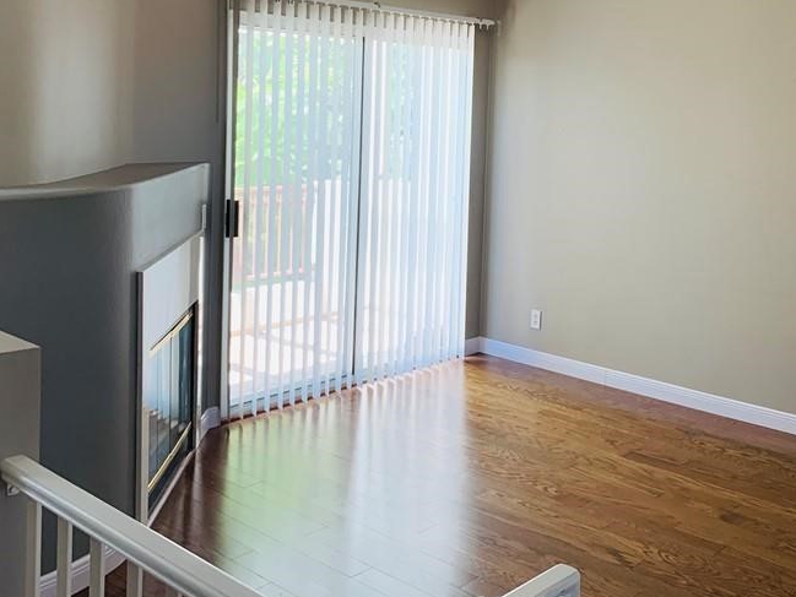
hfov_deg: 45.3
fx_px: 943
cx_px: 508
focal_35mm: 41
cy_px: 154
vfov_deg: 34.5
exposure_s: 1/121
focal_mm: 4.25
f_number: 1.8
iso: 100
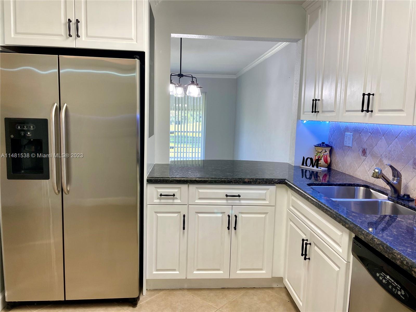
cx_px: 208
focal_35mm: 26
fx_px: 312
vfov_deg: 53.1
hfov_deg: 67.3
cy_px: 156
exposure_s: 1/60
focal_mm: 4.2
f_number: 1.6
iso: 64
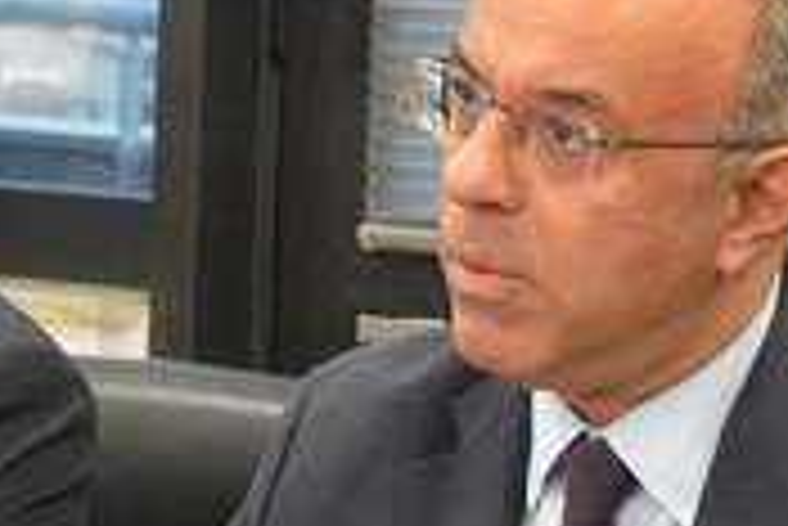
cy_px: 274
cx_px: -126
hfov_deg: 6.7
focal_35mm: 306
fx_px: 6700
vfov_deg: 4.5
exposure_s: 1/100
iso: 6400
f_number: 9
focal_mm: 55
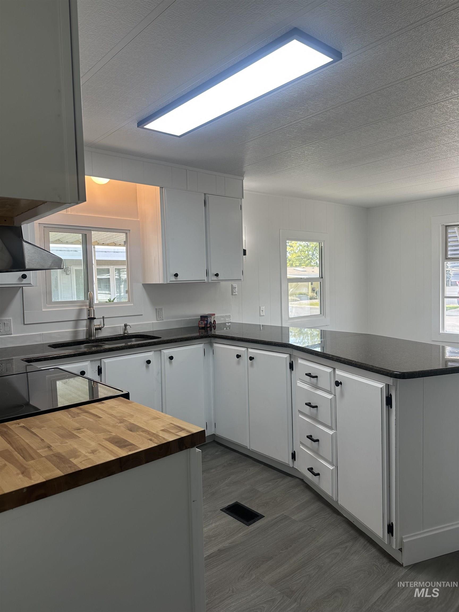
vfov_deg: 71.6
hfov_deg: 56.8
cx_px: 230
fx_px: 424
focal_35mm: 24
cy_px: 306
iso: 64
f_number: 1.78
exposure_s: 1/142
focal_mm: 6.86
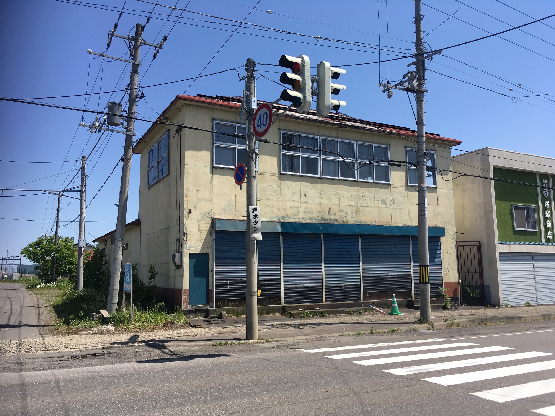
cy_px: 208
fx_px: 465
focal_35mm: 29
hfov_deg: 61.7
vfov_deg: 48.2
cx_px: 278
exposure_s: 1/1451
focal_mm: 4.15
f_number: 2.2
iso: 25
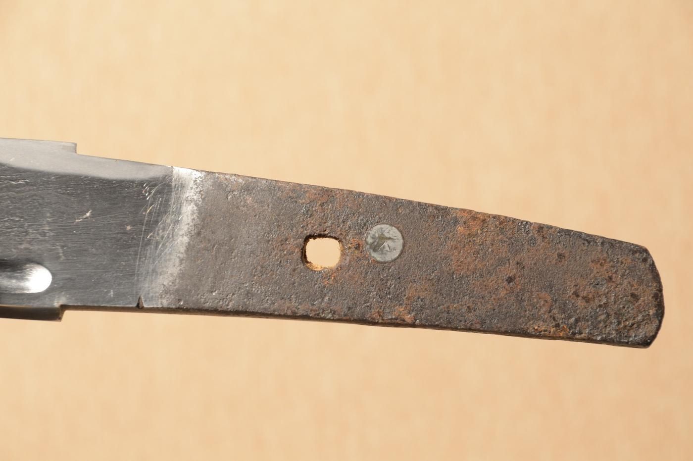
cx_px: 346
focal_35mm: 168
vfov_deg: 8.2
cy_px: 230
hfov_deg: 12.2
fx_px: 3231
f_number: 11
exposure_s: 1/2
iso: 400
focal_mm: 112
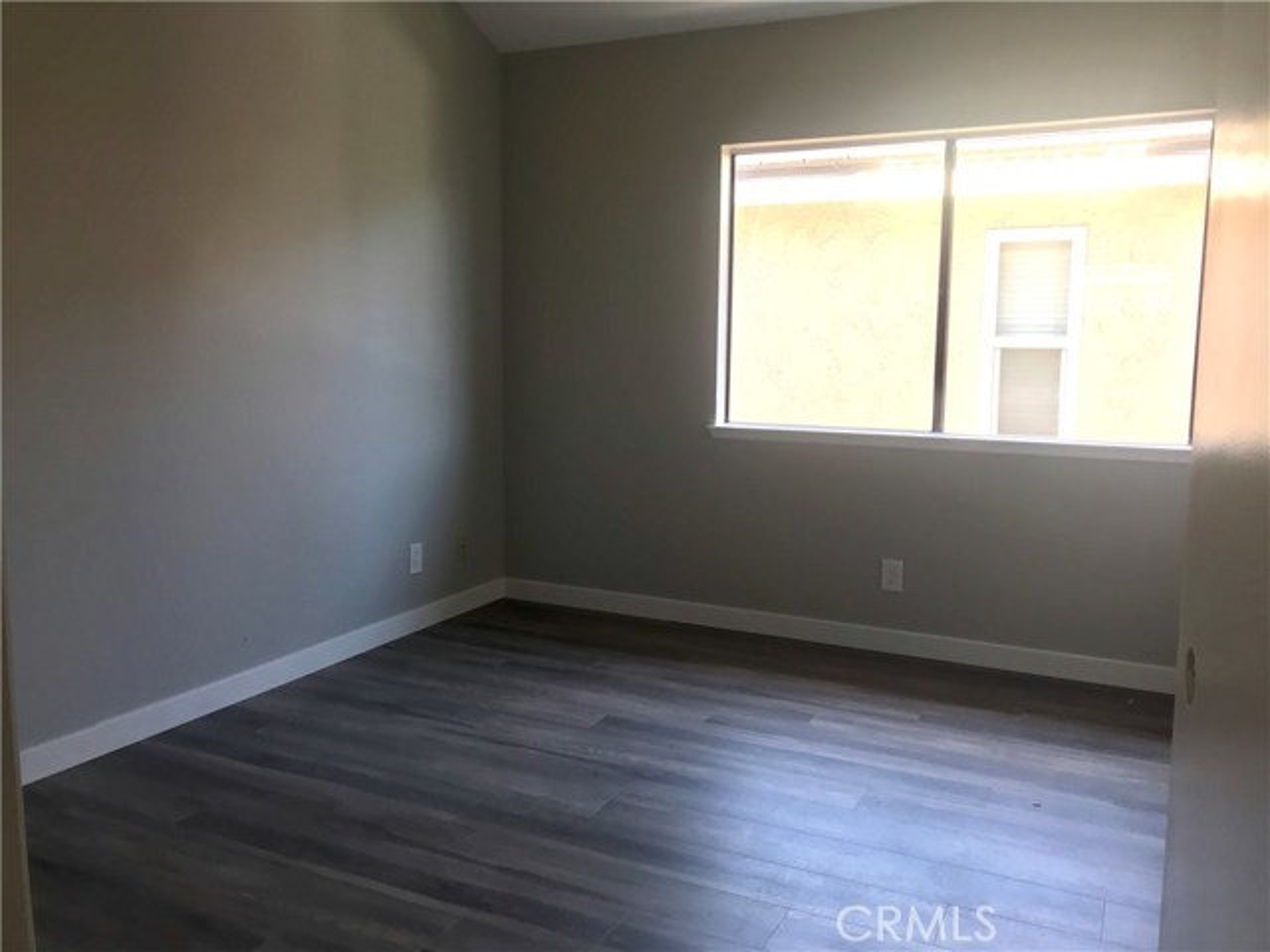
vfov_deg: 49.7
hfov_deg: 63.4
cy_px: 476
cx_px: 635
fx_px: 1027
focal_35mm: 28
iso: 32
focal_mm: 3.99
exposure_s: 1/120
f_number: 1.8
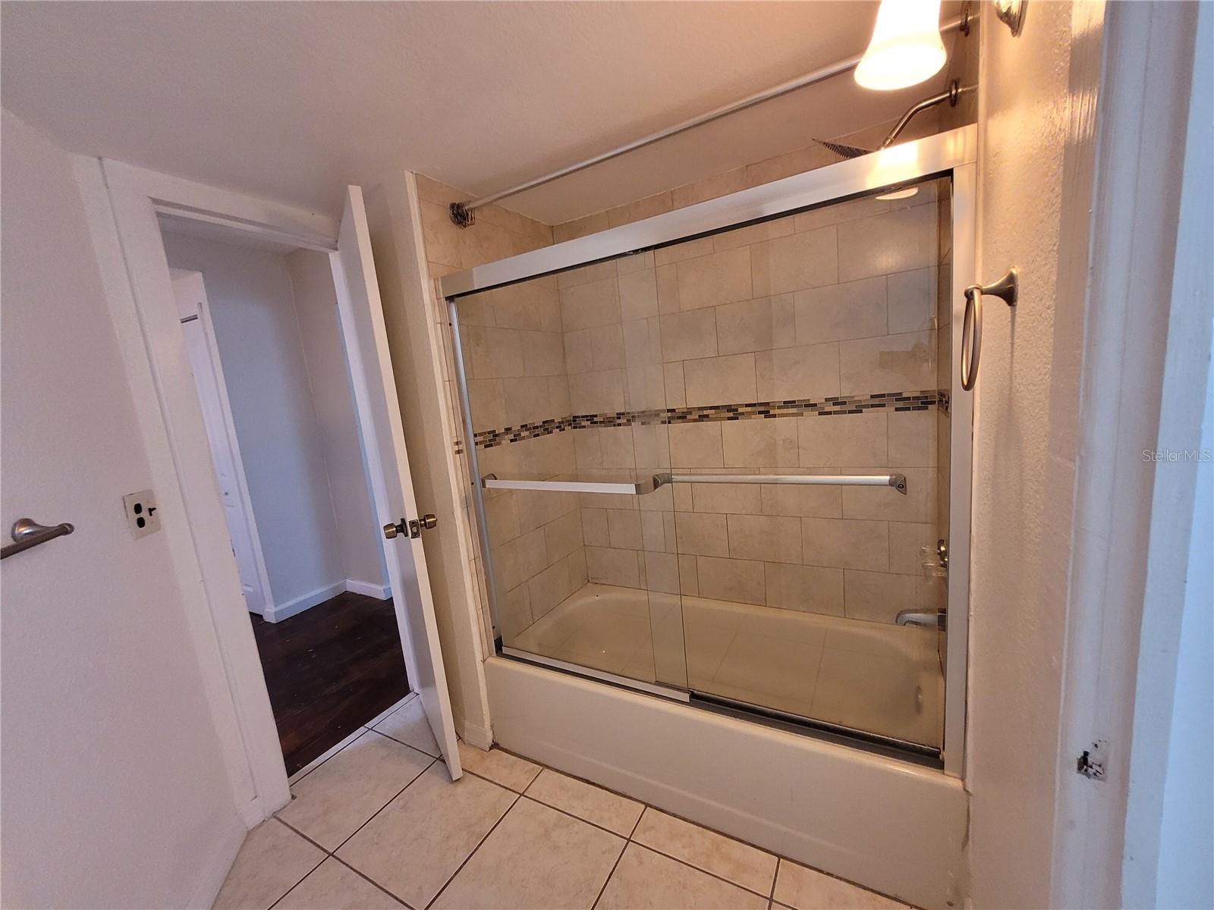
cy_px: 455
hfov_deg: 106.2
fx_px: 456
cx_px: 607
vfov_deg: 89.9
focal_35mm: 13
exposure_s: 1/60
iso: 250
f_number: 2.2
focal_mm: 1.74
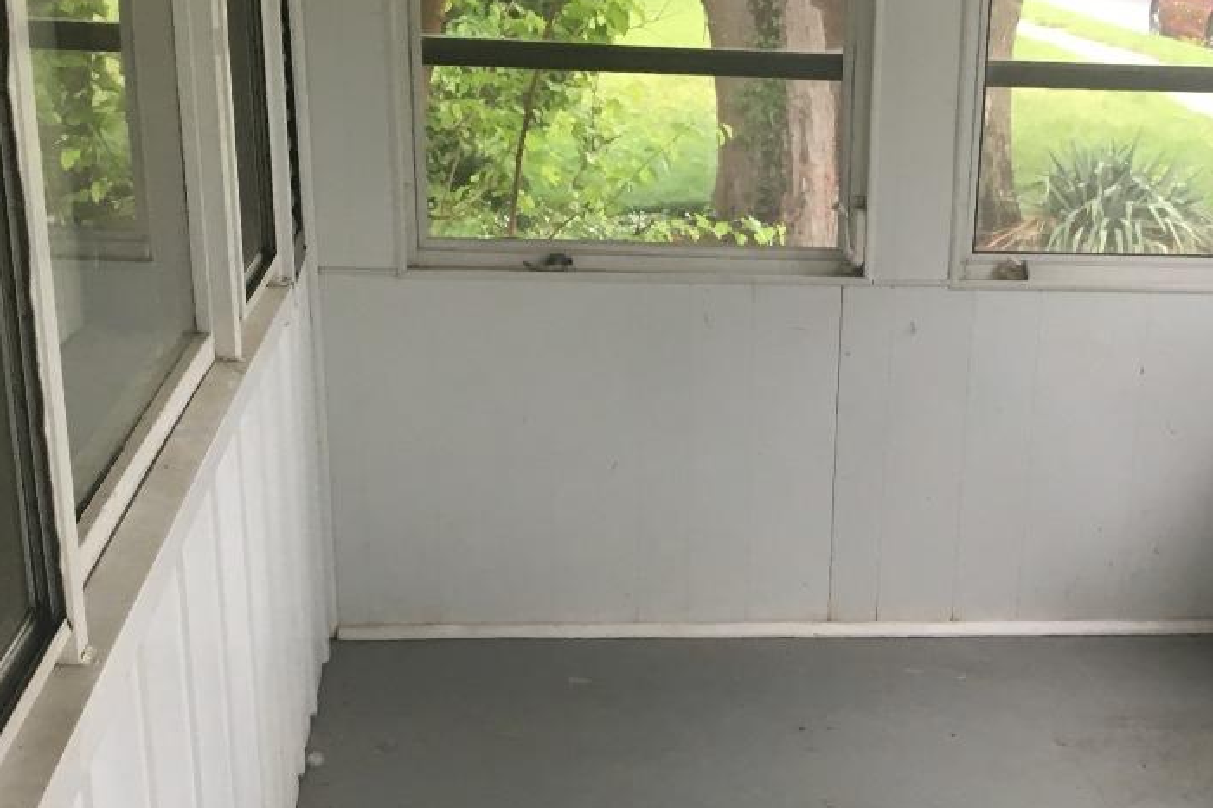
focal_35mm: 62
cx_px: 827
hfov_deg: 32.1
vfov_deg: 21.2
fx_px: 2088
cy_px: 808
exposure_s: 1/30
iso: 50
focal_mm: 4.15
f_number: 2.2
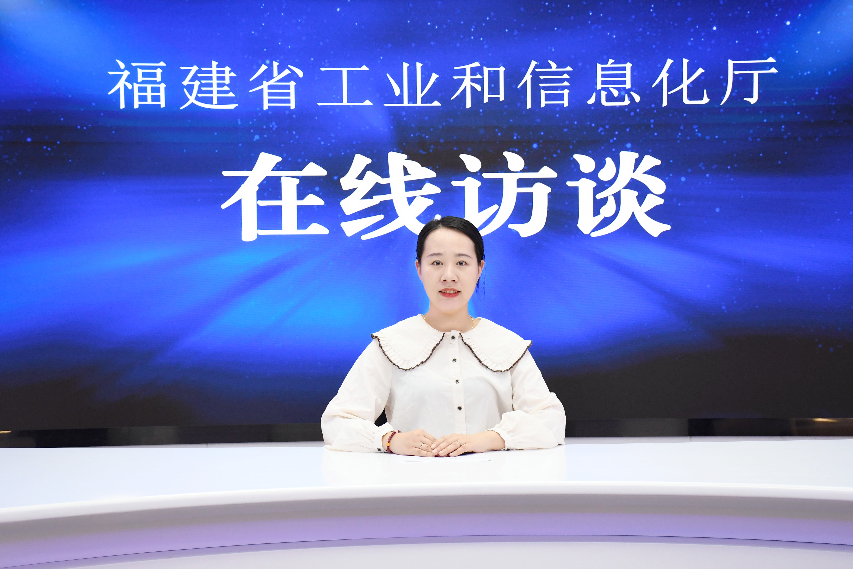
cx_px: 426
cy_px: 284
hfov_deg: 35.1
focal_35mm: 57
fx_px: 1350
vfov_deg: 23.8
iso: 1600
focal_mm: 38
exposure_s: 1/160
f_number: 6.3
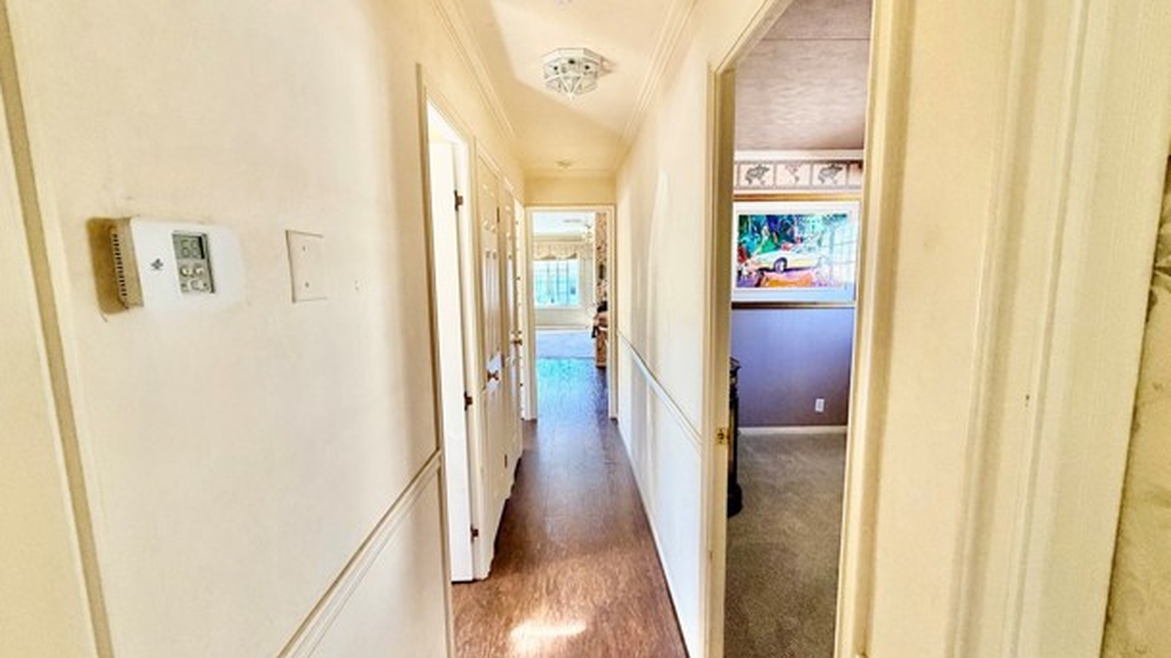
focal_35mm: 16
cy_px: 338
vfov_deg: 67.1
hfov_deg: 99.4
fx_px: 497
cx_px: 586
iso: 400
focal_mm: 2.22
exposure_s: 1/60
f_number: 2.2
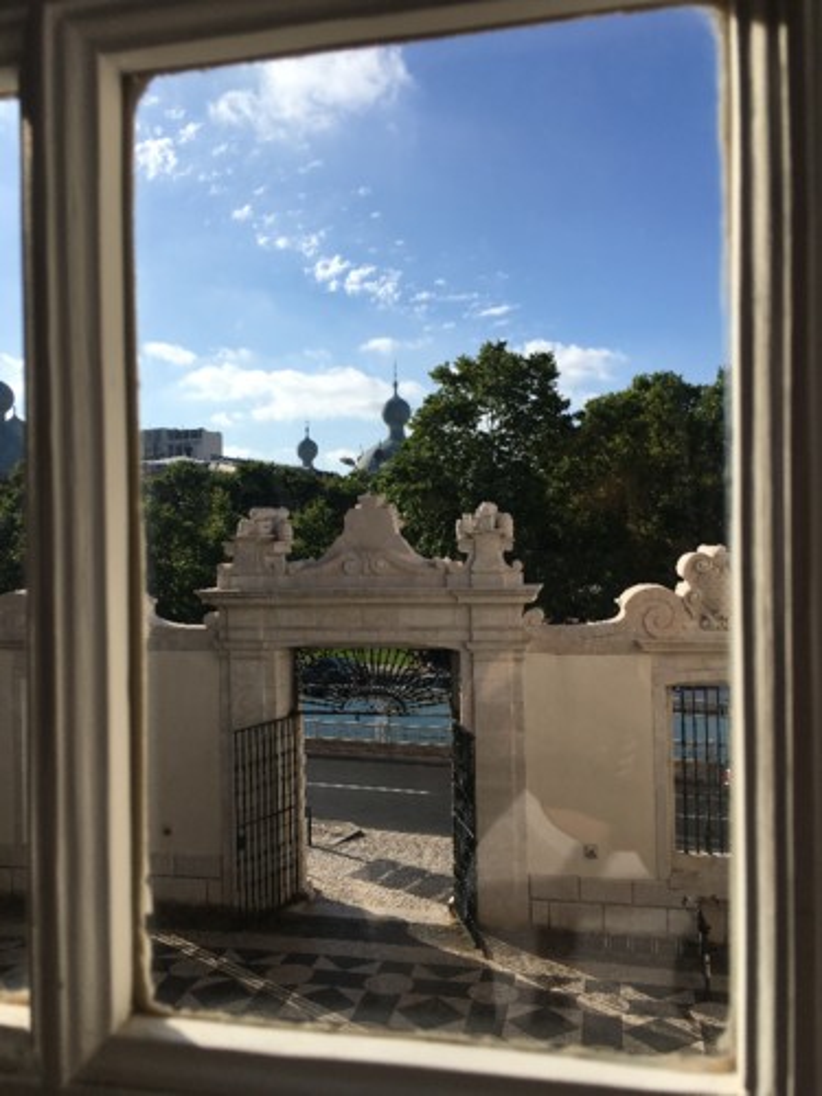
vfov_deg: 61.7
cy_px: 548
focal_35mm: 29
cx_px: 411
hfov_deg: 48.2
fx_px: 918
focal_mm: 4.15
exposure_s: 1/2198
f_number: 2.2
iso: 25
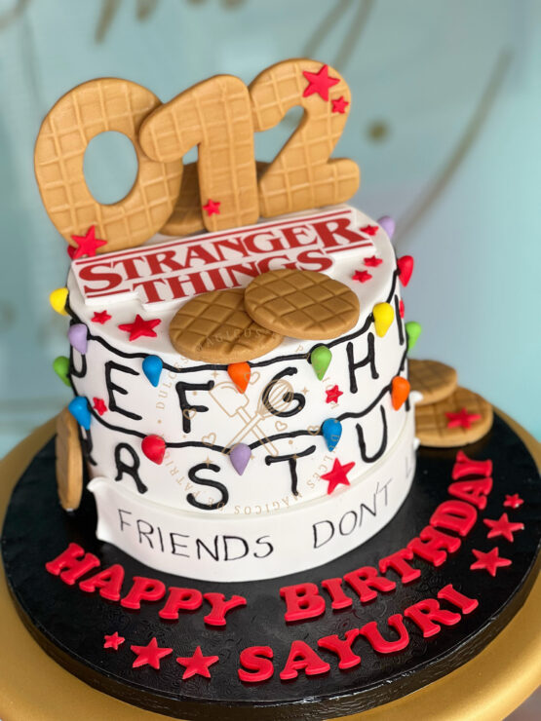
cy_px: 360
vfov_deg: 25.3
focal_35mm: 77
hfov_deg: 19.1
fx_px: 1605
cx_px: 270
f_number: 2.8
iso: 32
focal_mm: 9
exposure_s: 1/121
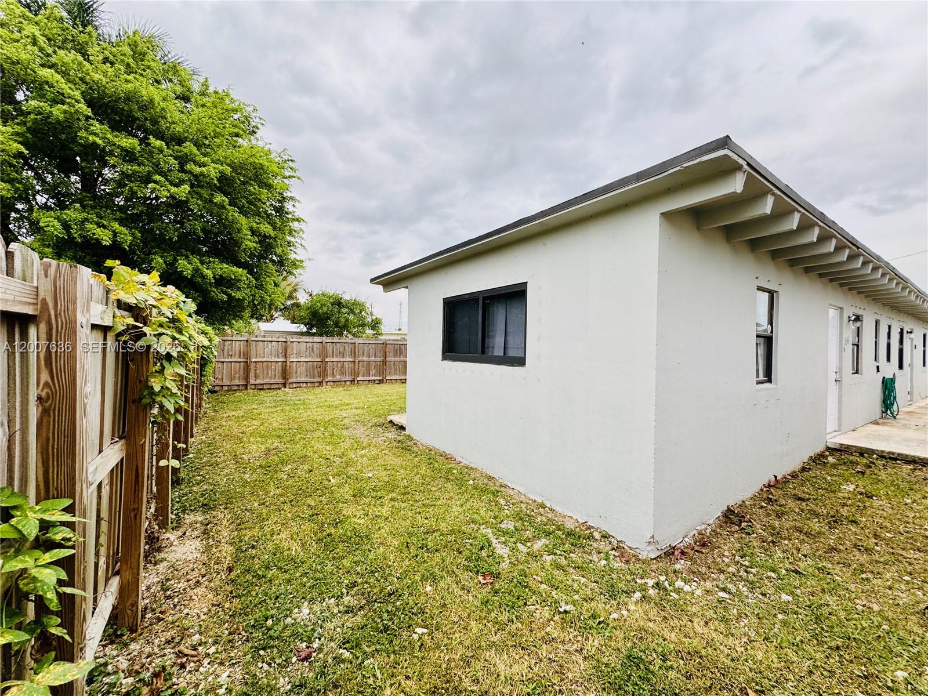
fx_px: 375
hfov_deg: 102.1
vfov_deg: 85.7
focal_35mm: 14
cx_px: 464
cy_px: 348
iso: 40
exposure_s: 1/147
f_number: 2.2
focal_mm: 2.22
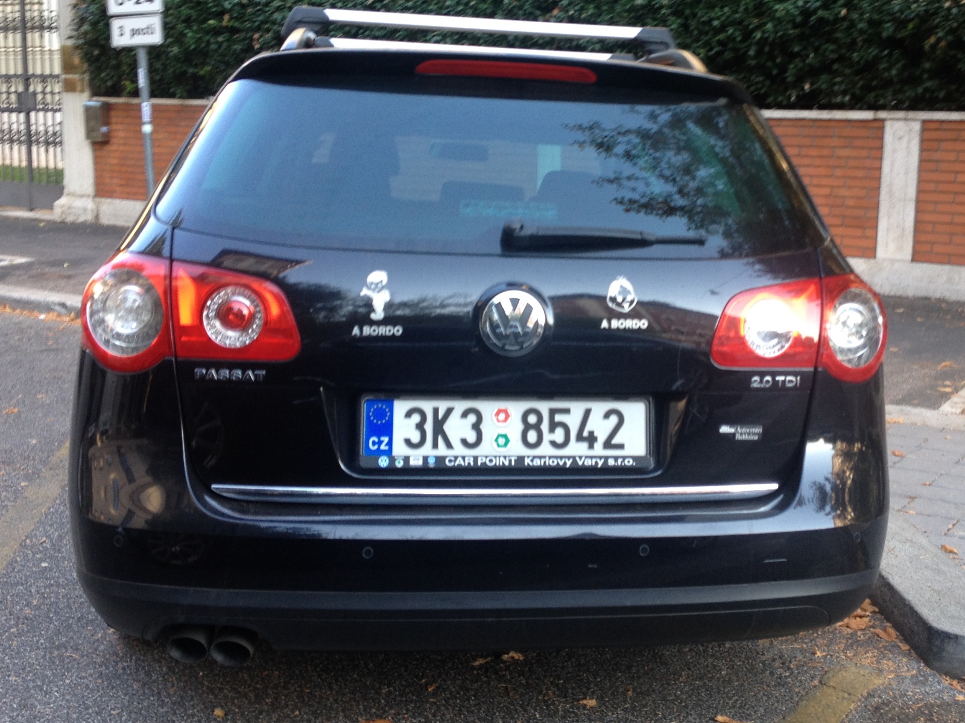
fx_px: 976
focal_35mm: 35
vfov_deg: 40.7
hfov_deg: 52.6
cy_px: 362
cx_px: 482
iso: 50
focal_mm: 4.28
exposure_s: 1/40
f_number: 2.4
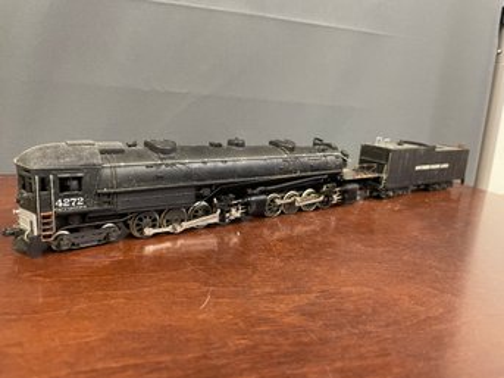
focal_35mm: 26
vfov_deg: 53.0
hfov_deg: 67.3
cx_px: 252
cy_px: 189
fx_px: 378
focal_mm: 4.2
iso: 500
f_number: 1.6
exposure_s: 1/40
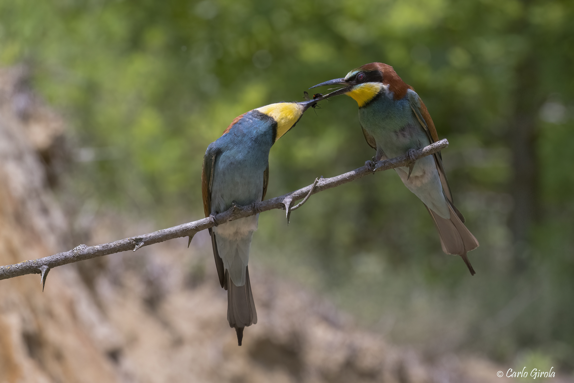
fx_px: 4783
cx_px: 287
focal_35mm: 300
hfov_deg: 6.9
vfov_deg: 4.6
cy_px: 192
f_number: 11
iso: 2500
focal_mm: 300
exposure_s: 1/2000
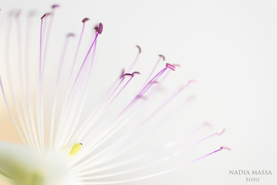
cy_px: 92
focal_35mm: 90
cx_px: 138
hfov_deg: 22.6
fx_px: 692
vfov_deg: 15.2
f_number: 4.5
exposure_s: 1/200
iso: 100
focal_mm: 90
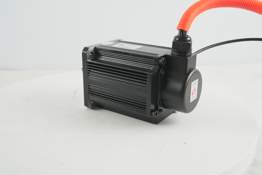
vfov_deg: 31.2
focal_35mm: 43
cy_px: 88
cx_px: 131
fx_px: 313
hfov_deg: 45.4
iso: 640
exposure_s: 1/50
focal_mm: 43
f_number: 5.6
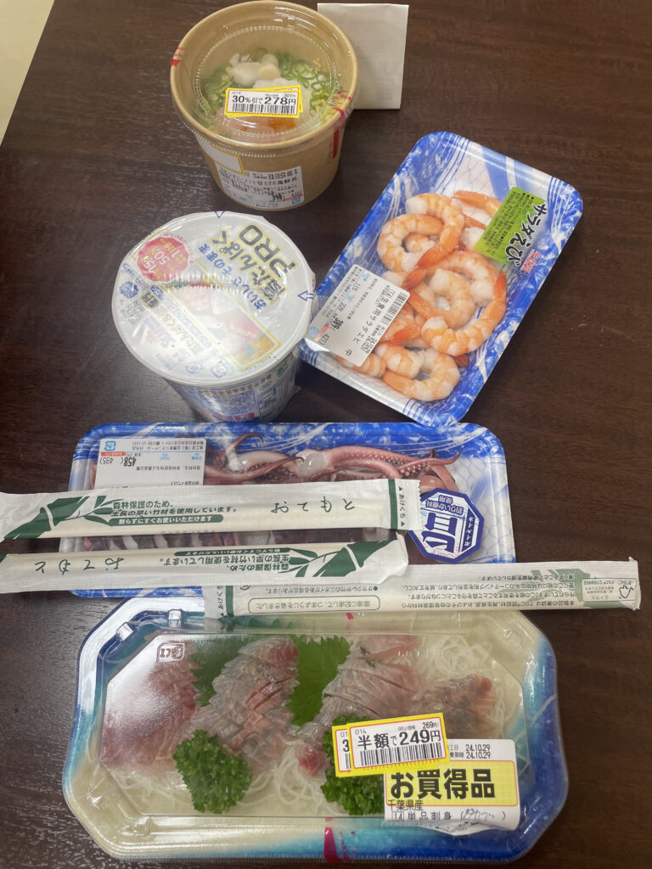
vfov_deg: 67.3
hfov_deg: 53.1
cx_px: 326
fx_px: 653
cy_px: 434
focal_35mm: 26
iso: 50
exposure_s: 1/100
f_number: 1.6
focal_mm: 4.2
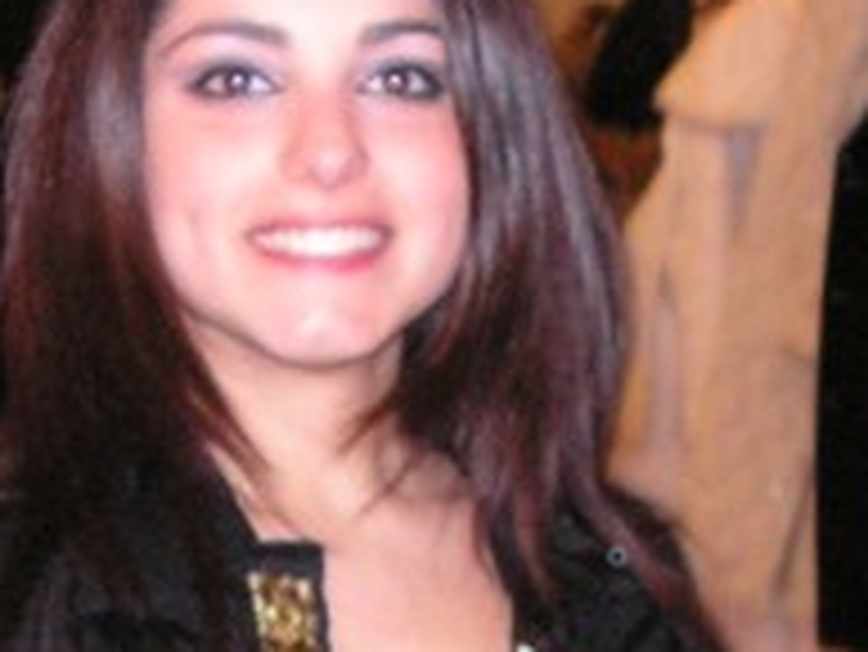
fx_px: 3739
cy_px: 603
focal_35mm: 149
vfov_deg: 9.9
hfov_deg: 13.2
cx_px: 517
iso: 200
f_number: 3.2
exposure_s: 1/40
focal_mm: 6
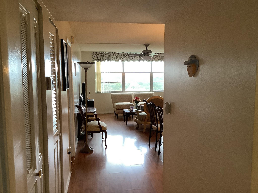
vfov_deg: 45.4
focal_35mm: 31
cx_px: 129
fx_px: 231
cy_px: 96
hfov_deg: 58.4
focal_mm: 3.3
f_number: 2.4
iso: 250
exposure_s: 1/60
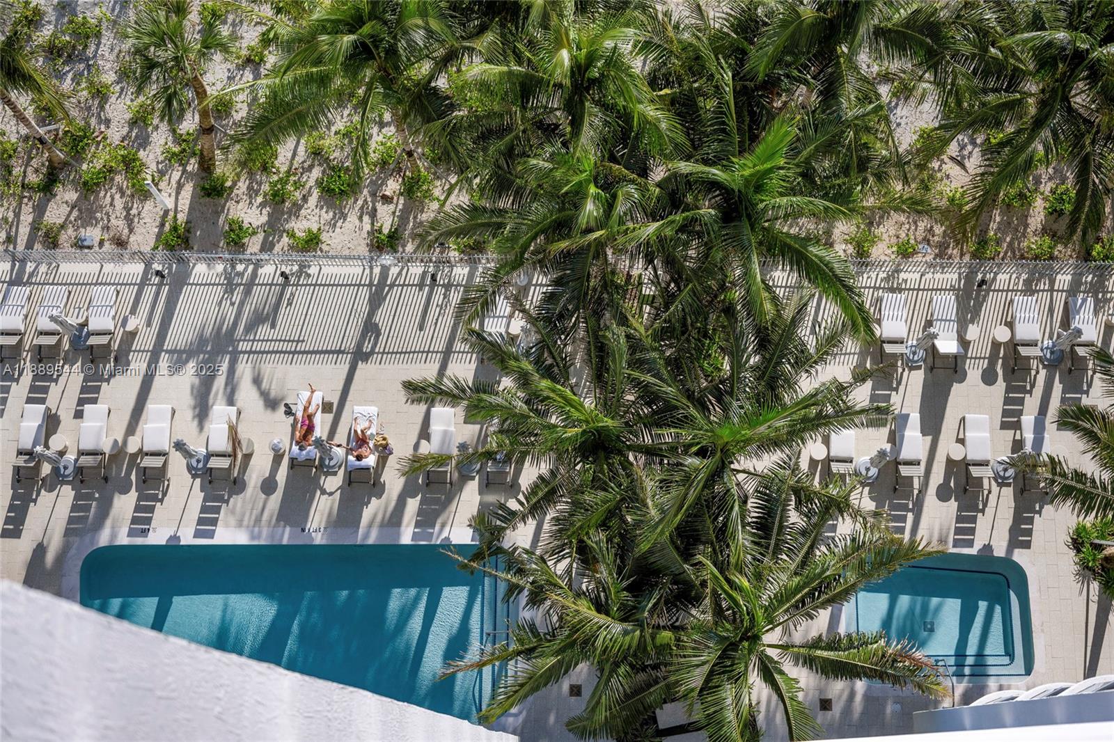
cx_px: 557
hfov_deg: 39.6
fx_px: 1547
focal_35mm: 50
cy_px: 371
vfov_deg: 27.0
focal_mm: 50
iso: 64
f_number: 2.2
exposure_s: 1/2000
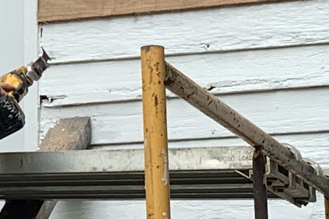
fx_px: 1818
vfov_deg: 6.9
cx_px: -278
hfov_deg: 9.8
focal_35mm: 199
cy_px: -38
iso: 25
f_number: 1.8
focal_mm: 4.25
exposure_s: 1/692
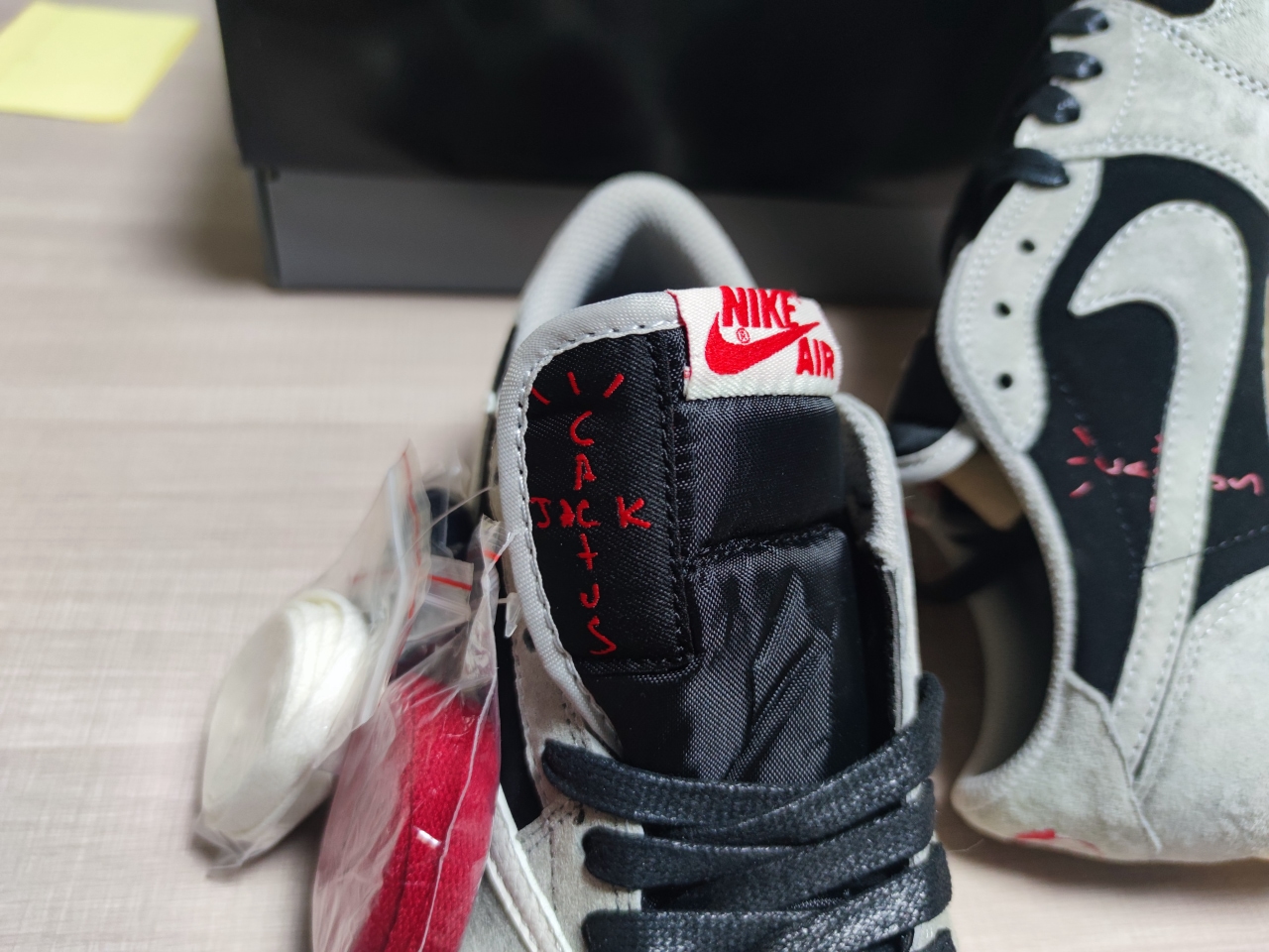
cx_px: 634
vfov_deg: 56.8
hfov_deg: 71.6
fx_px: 880
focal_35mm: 24
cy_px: 476
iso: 276
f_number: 1.69
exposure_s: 1/50
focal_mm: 6.72
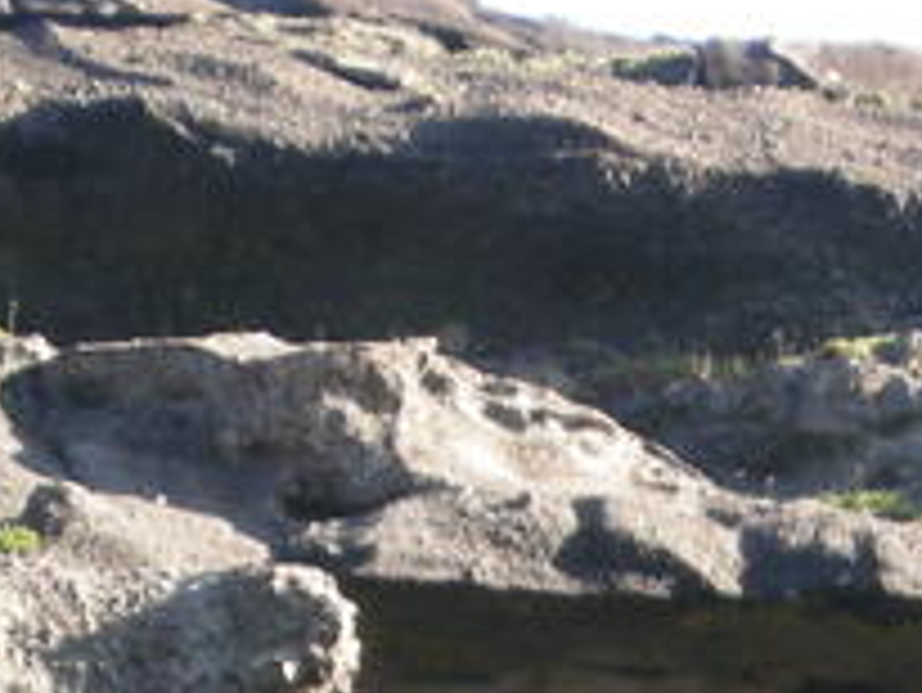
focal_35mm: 504
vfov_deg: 2.9
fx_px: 13432
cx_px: 778
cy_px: 1526
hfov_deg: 3.9
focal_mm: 21.5
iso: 100
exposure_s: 1/70.4
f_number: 4.7
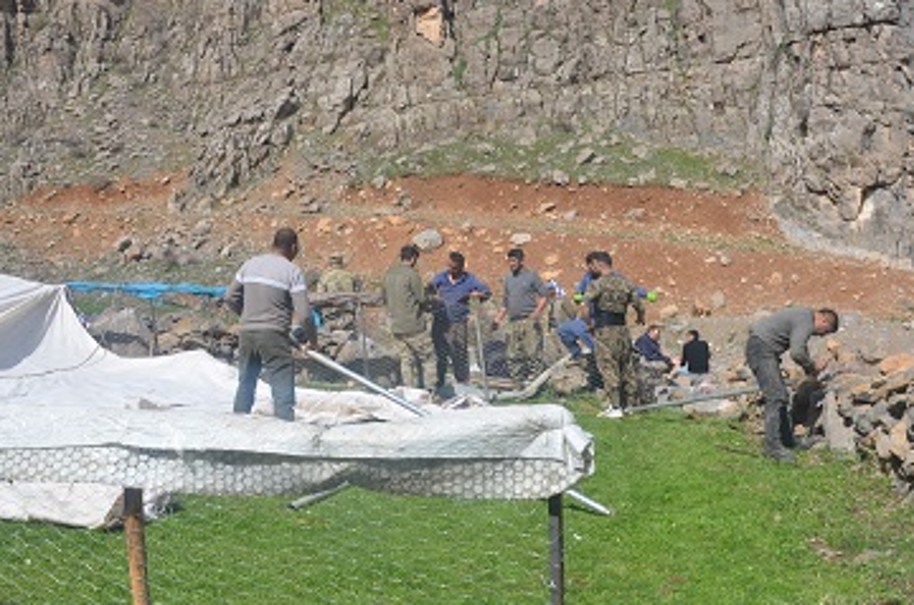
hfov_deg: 43.7
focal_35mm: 45
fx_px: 1139
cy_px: 304
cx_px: 485
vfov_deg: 29.7
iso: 100
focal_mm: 18
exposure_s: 1/250
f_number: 8
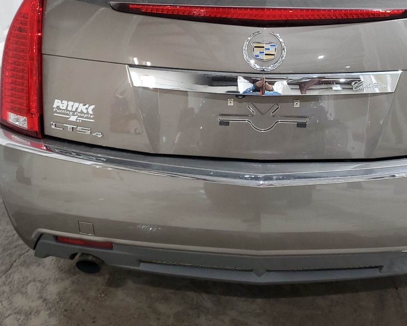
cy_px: 91
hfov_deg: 40.8
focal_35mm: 45
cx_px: 260
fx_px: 542
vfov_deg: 32.9
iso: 126
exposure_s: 1/60.2
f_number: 1.5
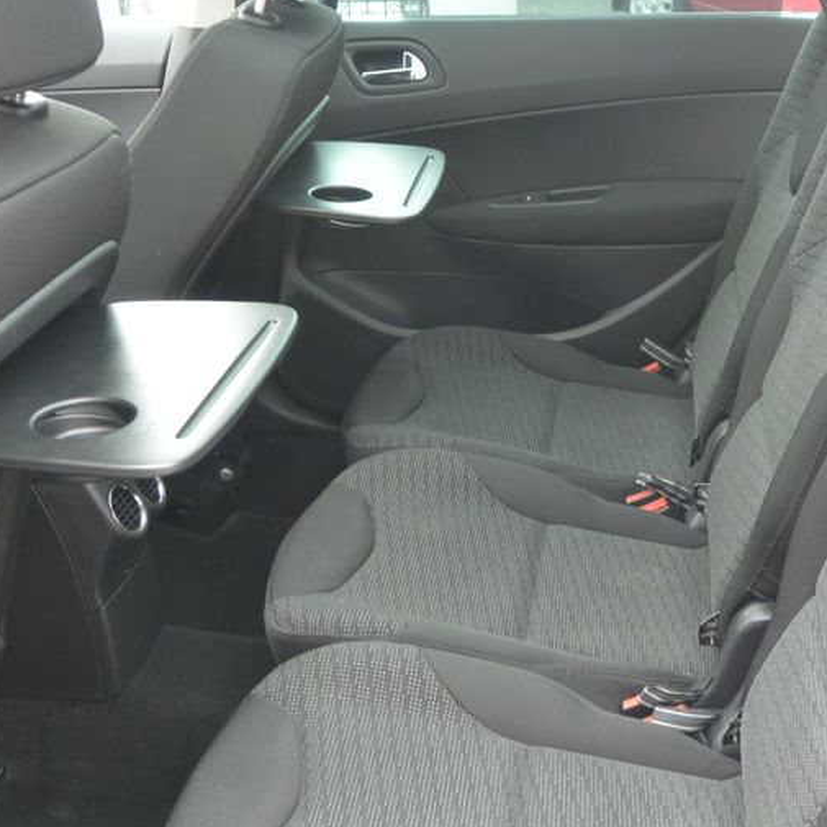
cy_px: 526
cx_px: 514
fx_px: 1351
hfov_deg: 33.9
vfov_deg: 33.8
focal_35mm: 50
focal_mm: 11
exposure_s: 1/80
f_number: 3.5
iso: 400
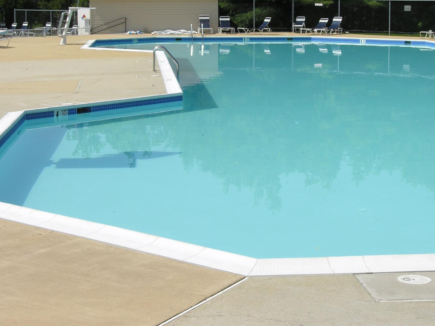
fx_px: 930
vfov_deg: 19.8
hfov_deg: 26.3
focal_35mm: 74
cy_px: 103
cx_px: 230
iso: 50
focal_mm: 12.3
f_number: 7
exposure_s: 1/250
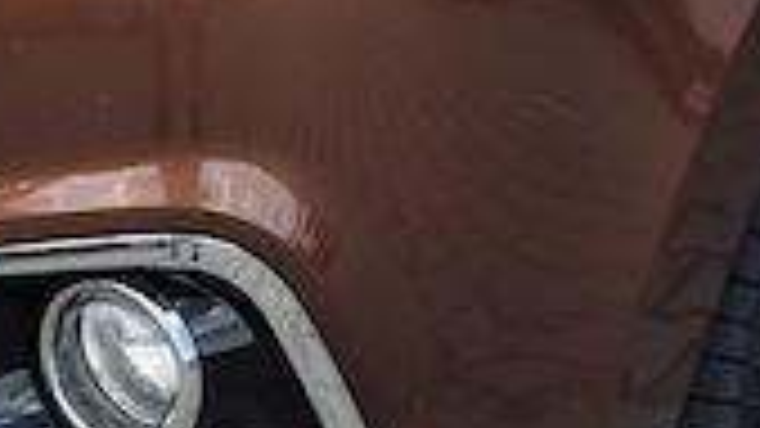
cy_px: -311
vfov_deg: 8.0
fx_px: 2982
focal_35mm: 148
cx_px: 382
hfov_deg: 14.5
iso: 25
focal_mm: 5.4
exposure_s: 1/930
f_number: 1.8
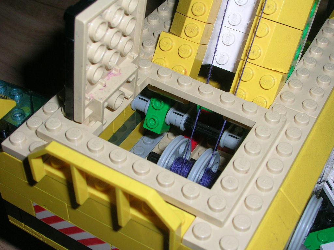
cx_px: 167
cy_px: 125
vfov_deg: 27.5
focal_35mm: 53
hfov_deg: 36.2
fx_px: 511
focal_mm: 8
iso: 50
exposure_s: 1/60.1
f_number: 5.5
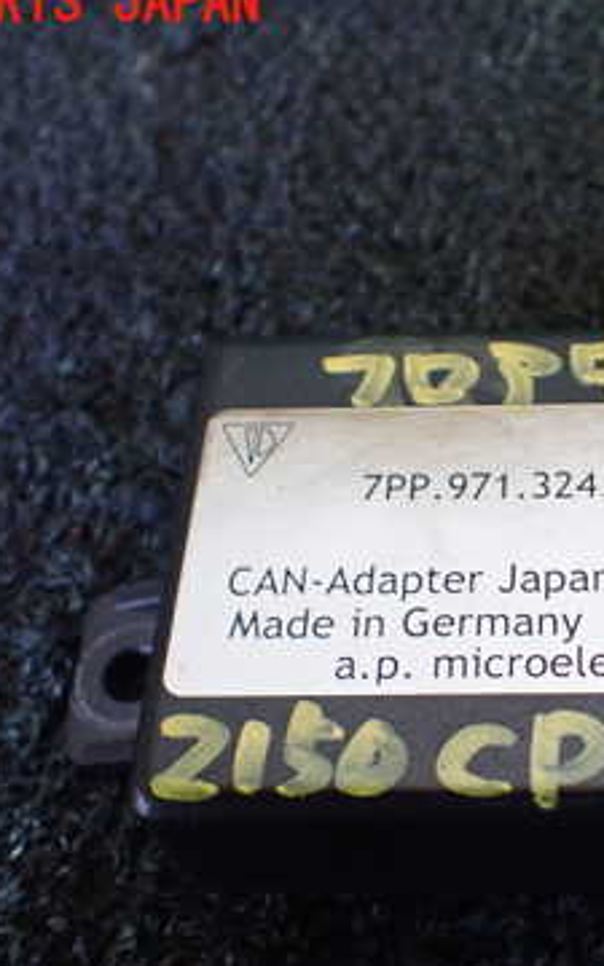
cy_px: 574
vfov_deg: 38.1
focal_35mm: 53
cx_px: 577
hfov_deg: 23.6
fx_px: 1396
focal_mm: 5.4
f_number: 2.3
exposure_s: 1/125
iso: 640
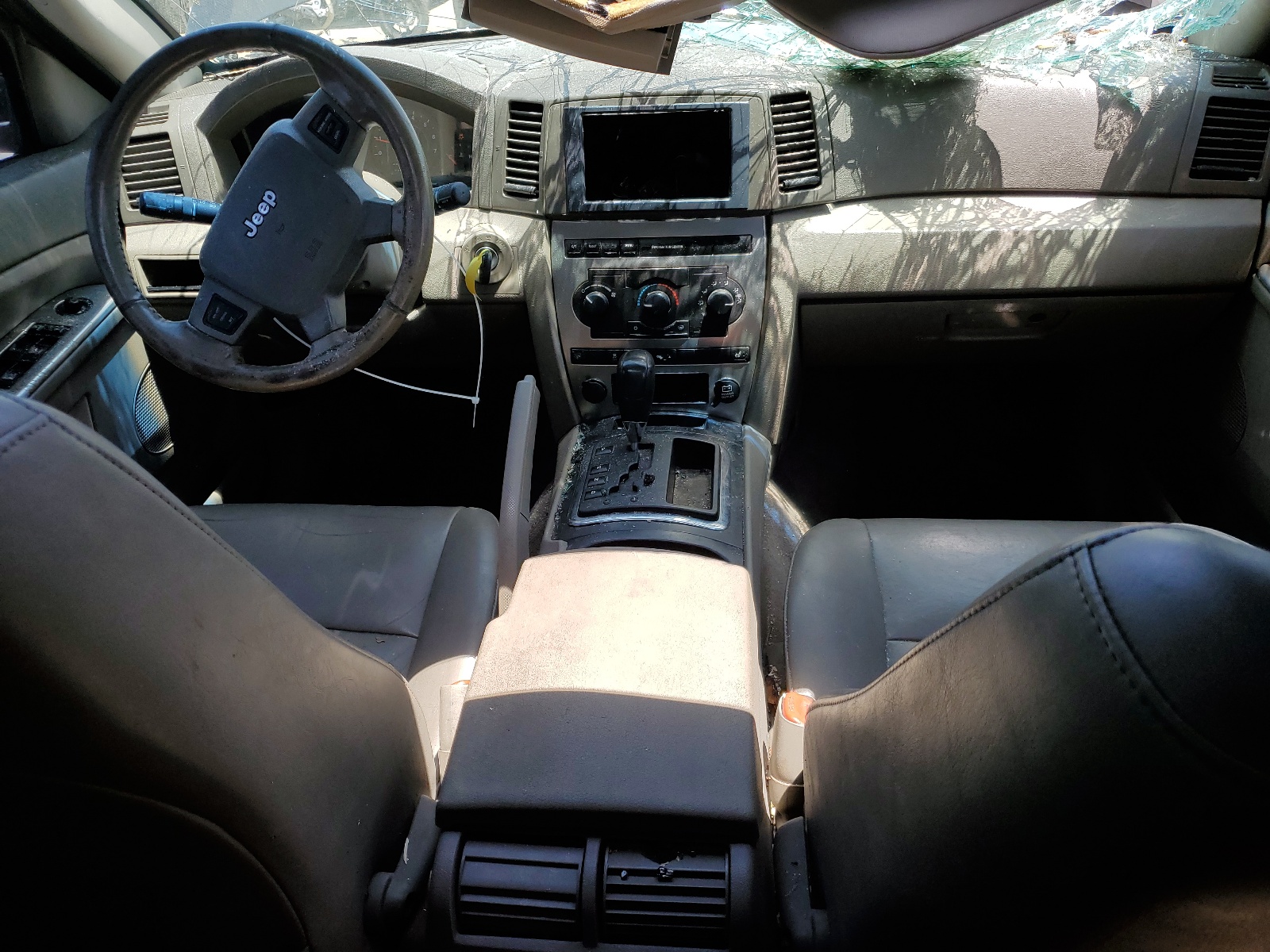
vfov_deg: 53.1
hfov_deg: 67.3
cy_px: 476
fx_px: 954
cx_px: 635
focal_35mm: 26
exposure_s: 1/769
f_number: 1.5
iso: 50
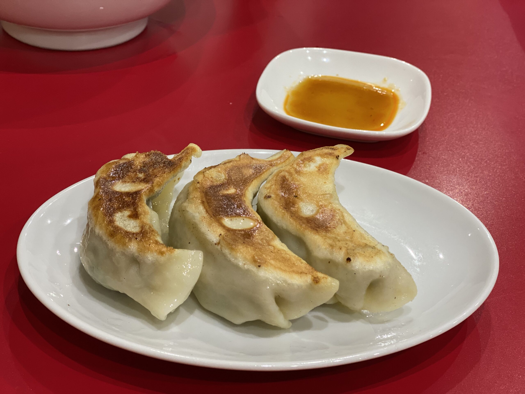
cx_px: 262
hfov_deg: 36.8
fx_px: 789
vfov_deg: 28.0
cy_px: 197
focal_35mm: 52
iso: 200
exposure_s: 1/100
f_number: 2
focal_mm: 6
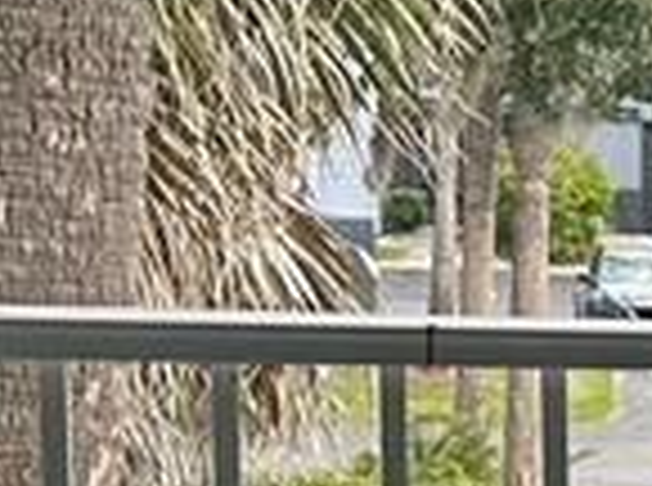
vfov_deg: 8.6
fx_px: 3194
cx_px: 2082
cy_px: 652
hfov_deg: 9.0
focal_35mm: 170
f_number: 1.78
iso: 80
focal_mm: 6.86
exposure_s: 1/549
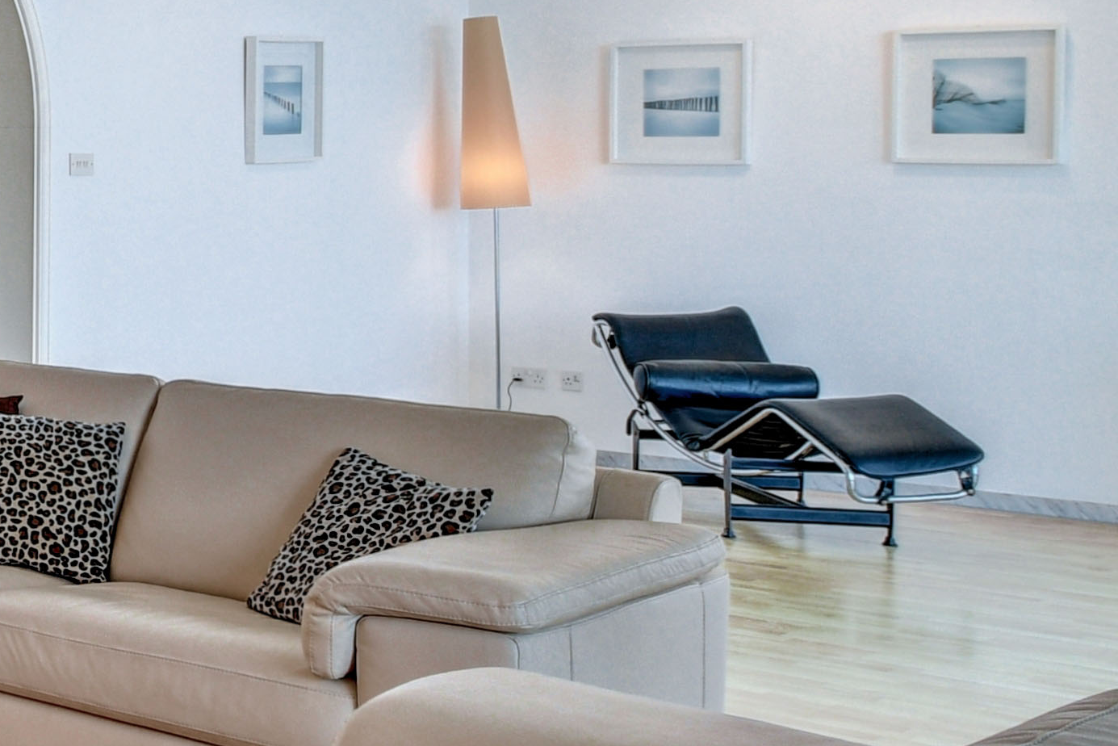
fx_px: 1864
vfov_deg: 22.4
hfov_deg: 24.1
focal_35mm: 60
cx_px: -669
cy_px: 184
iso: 200
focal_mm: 10
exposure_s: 1/20
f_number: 8
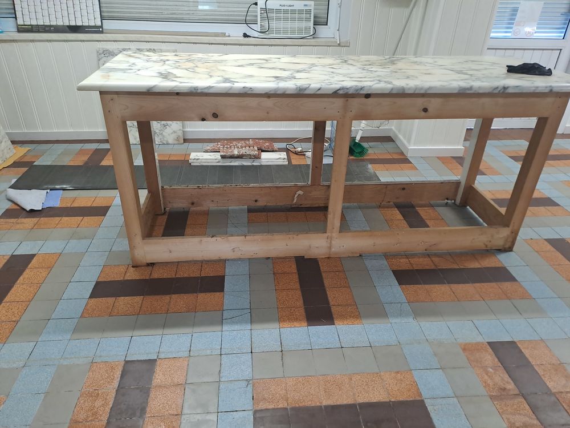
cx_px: 285
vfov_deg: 54.9
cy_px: 214
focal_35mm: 25
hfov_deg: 69.4
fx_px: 412
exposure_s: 1/50
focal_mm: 4.65
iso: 320
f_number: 1.8
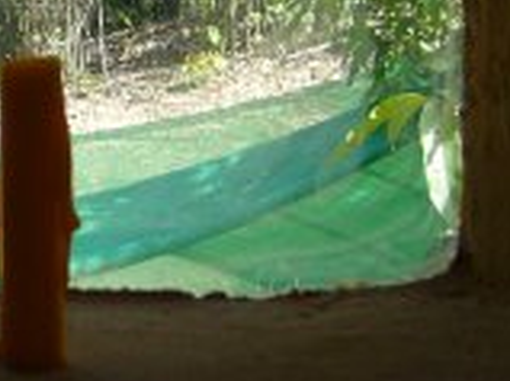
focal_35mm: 141
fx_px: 2076
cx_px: -138
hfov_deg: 13.5
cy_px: -131
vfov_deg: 10.3
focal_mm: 5.8
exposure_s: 1/160
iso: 100
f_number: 2.8
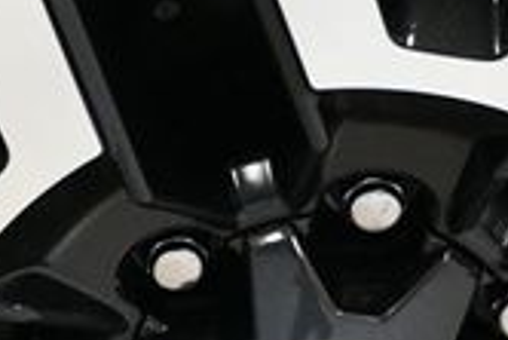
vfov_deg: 4.8
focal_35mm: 289
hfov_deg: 7.1
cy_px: 404
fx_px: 4082
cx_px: 269
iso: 2500
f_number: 4.8
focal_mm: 50
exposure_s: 1/125
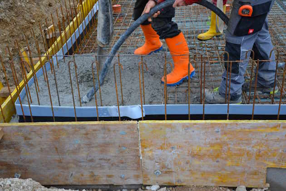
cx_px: 143
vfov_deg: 29.9
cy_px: 96
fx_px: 357
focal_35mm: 45
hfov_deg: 43.6
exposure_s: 1/80
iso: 800
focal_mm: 30
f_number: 4.2
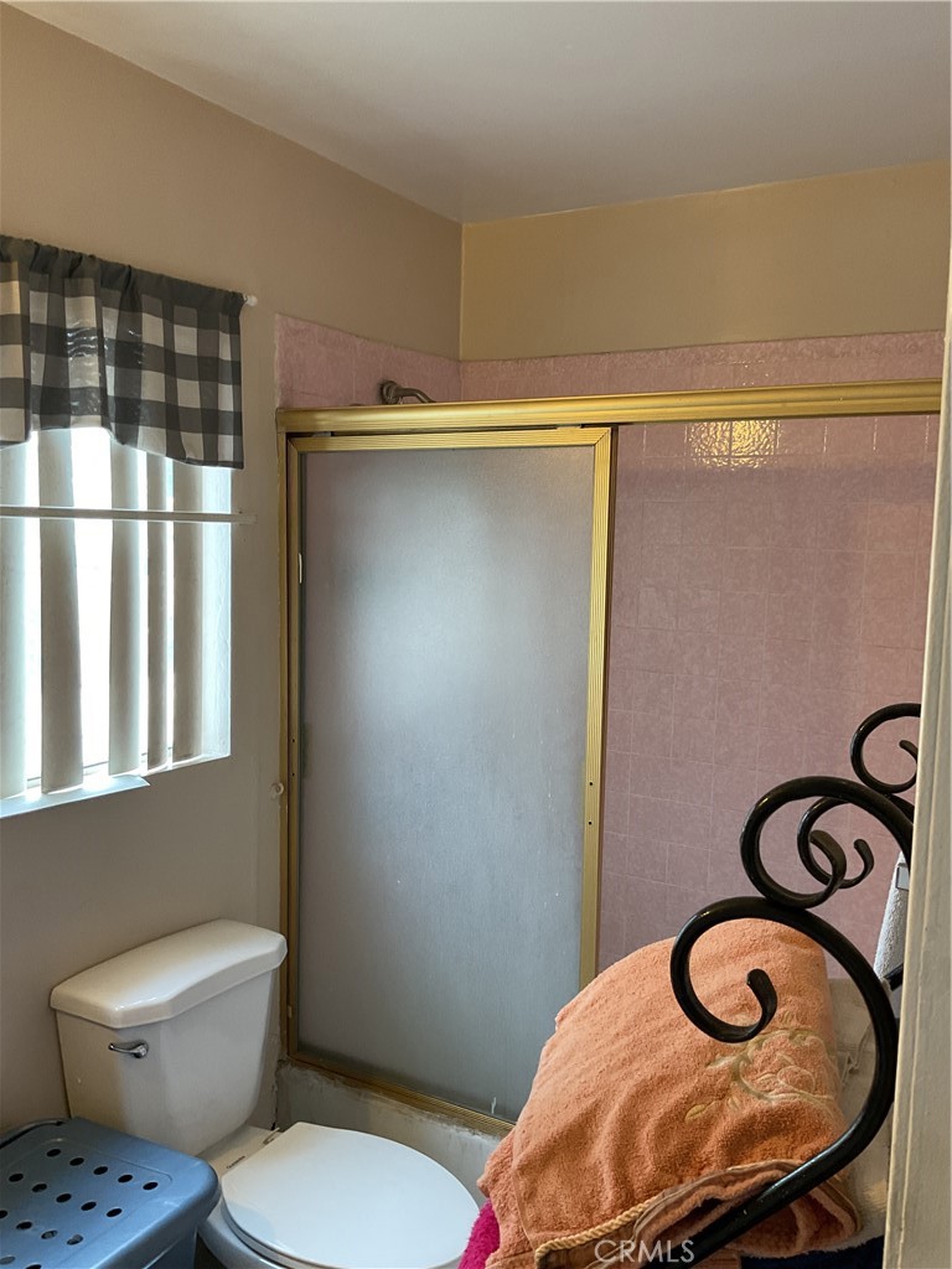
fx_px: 1063
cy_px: 634
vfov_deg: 61.7
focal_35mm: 29
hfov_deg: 48.2
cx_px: 476
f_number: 1.8
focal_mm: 3
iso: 64
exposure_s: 1/60
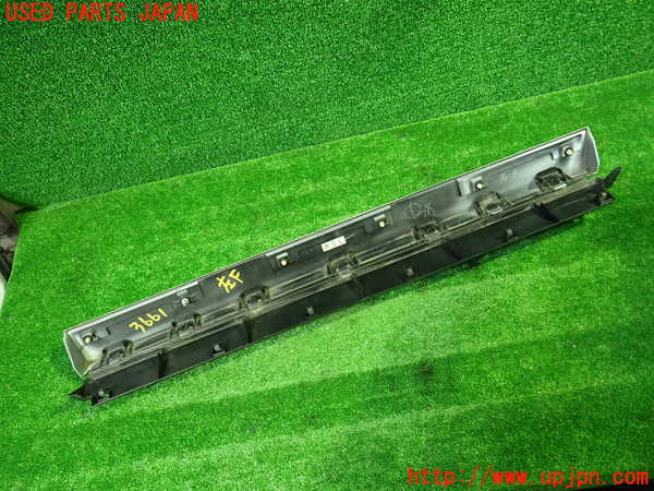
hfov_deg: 69.4
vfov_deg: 54.9
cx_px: 327
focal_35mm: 25
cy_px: 246
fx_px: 472
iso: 500
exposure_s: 1/30
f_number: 2
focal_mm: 4.5
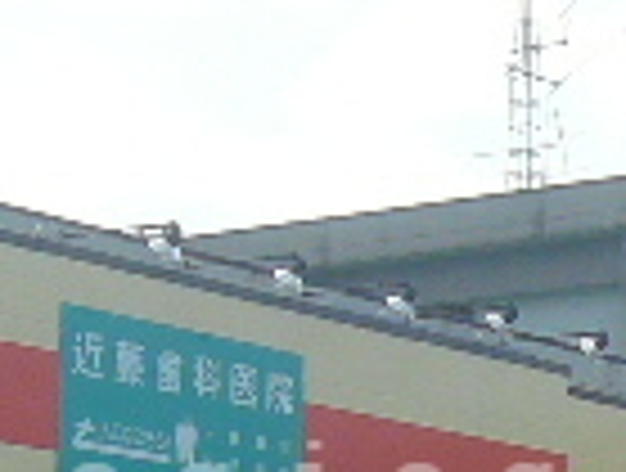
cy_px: 494
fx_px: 3245
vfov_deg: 8.3
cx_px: 270
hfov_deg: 11.0
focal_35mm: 179
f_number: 8
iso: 100
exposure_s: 1/250
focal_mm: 4.6
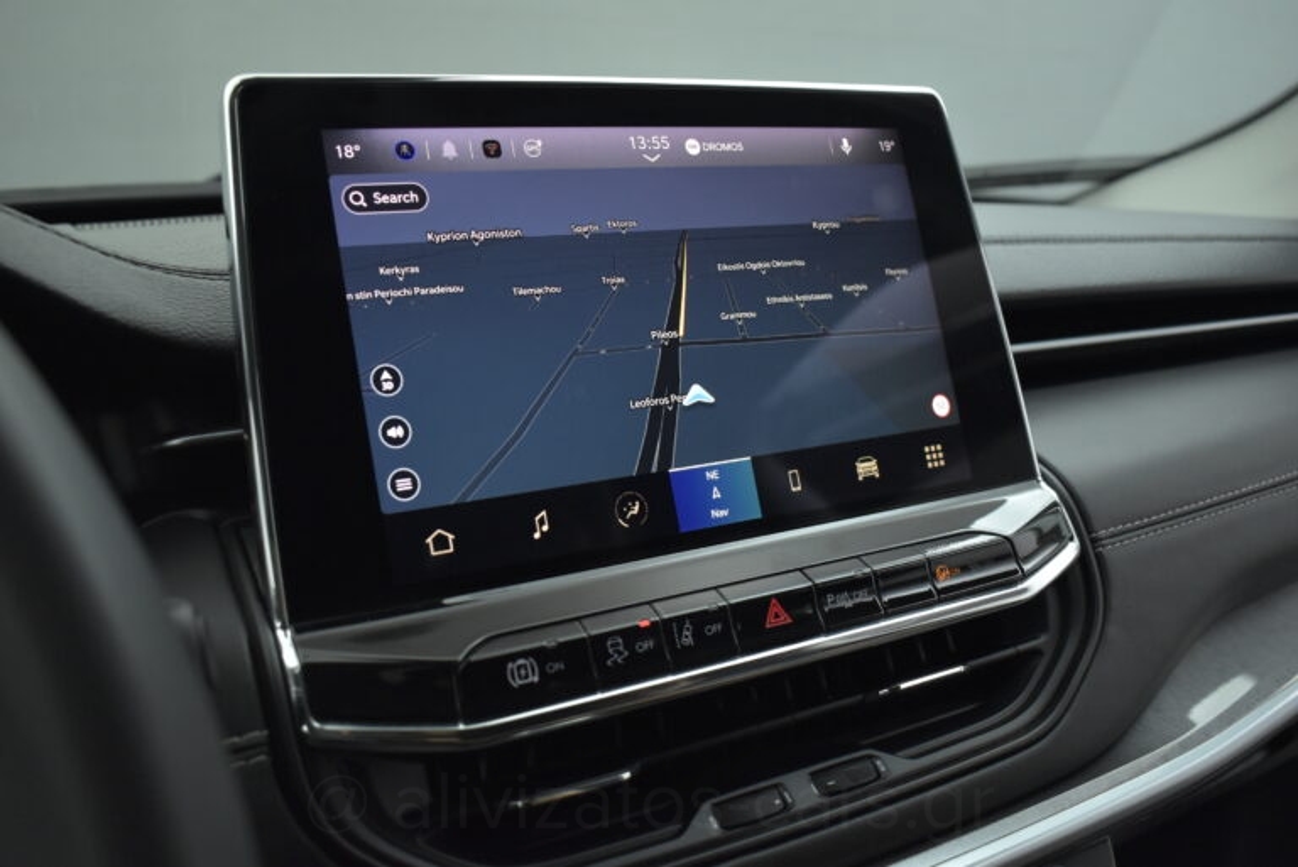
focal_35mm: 32
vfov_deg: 41.8
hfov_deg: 59.5
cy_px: 434
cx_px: 649
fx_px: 1136
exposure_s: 1/125
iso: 1600
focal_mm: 21
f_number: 3.8
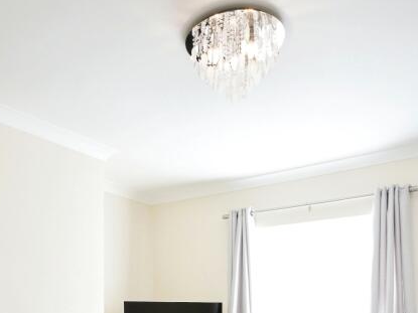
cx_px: 129
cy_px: 309
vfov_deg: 34.5
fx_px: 459
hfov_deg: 47.9
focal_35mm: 38
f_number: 9
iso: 800
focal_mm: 16
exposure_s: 1/25
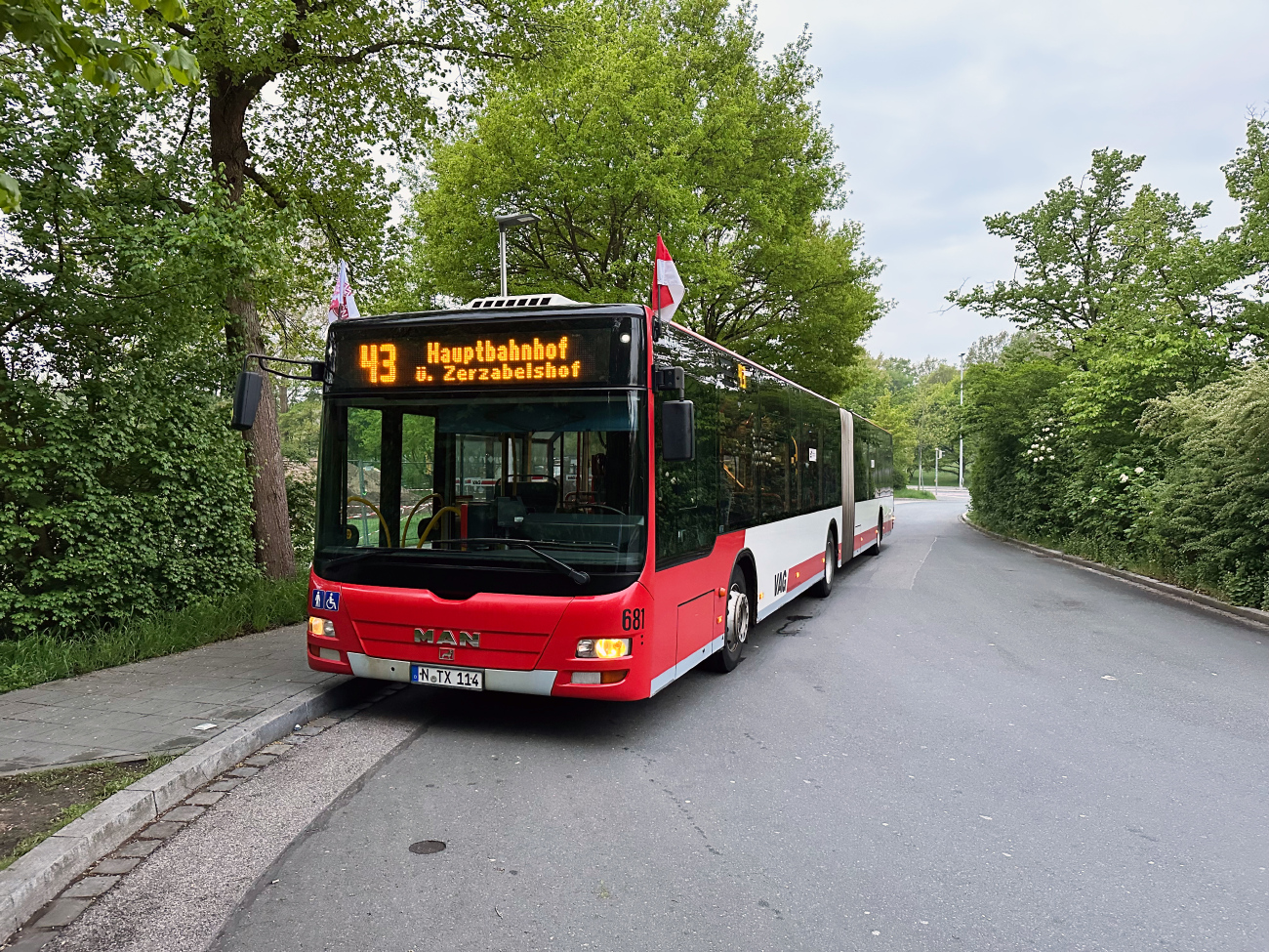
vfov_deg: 56.8
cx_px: 634
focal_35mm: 24
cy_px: 476
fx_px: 880
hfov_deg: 71.6
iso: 640
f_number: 1.78
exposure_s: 1/60
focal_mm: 6.86
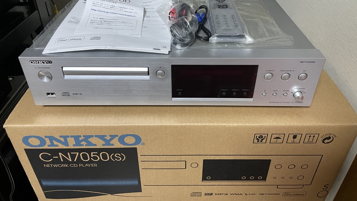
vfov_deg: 40.0
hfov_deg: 66.1
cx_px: 181
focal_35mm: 29
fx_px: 274
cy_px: 79
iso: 400
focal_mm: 4.2
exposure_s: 1/50
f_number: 1.6
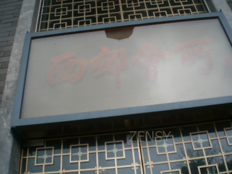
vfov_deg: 37.7
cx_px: 116
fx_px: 255
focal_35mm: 38
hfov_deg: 49.0
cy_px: 87
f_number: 3.1
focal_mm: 6.3
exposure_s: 1/125
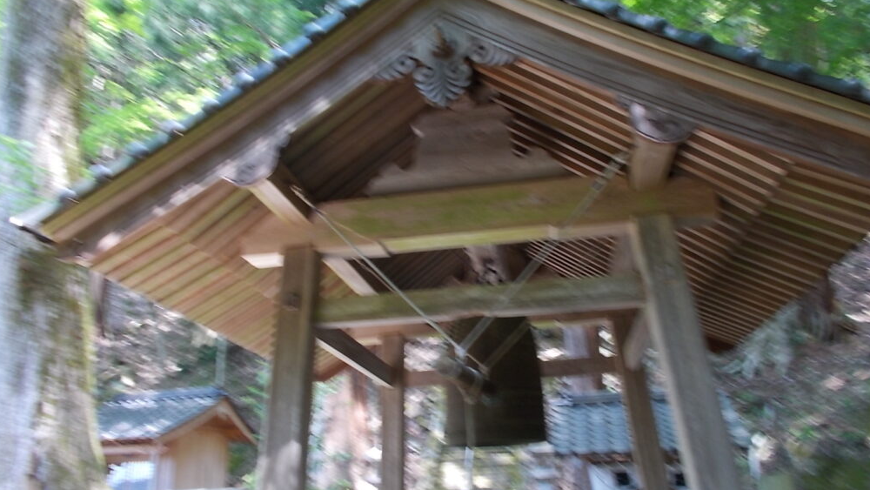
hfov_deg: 66.0
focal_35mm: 29
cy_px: 277
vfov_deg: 40.1
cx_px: 427
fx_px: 669
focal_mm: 4.6
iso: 100
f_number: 3.2
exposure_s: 1/25
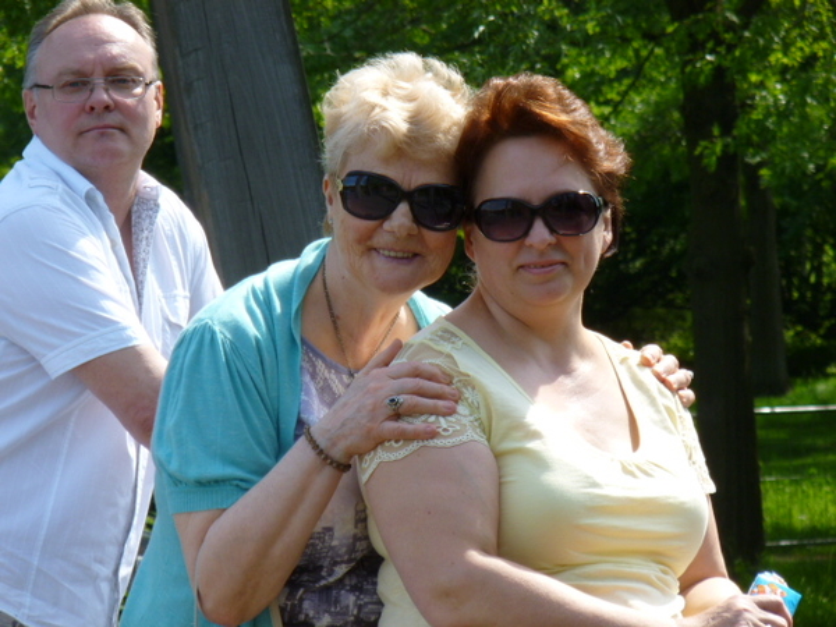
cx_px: 418
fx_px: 6038
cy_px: 314
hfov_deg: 7.9
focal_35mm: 250
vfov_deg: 5.9
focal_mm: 45
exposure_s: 1/125
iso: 100
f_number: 5.9
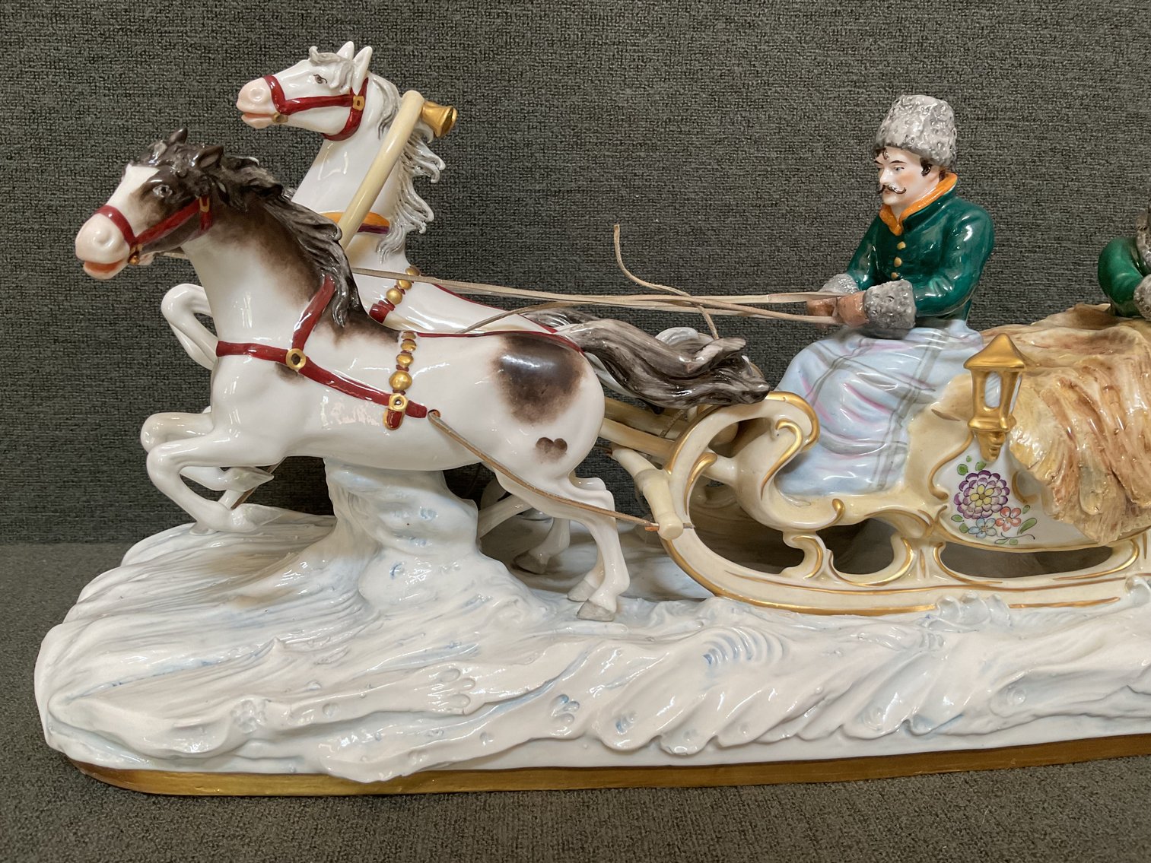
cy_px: 432
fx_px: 964
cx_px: 576
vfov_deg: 48.2
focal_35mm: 29
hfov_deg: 61.7
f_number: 1.8
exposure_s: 1/60
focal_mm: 3
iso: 64
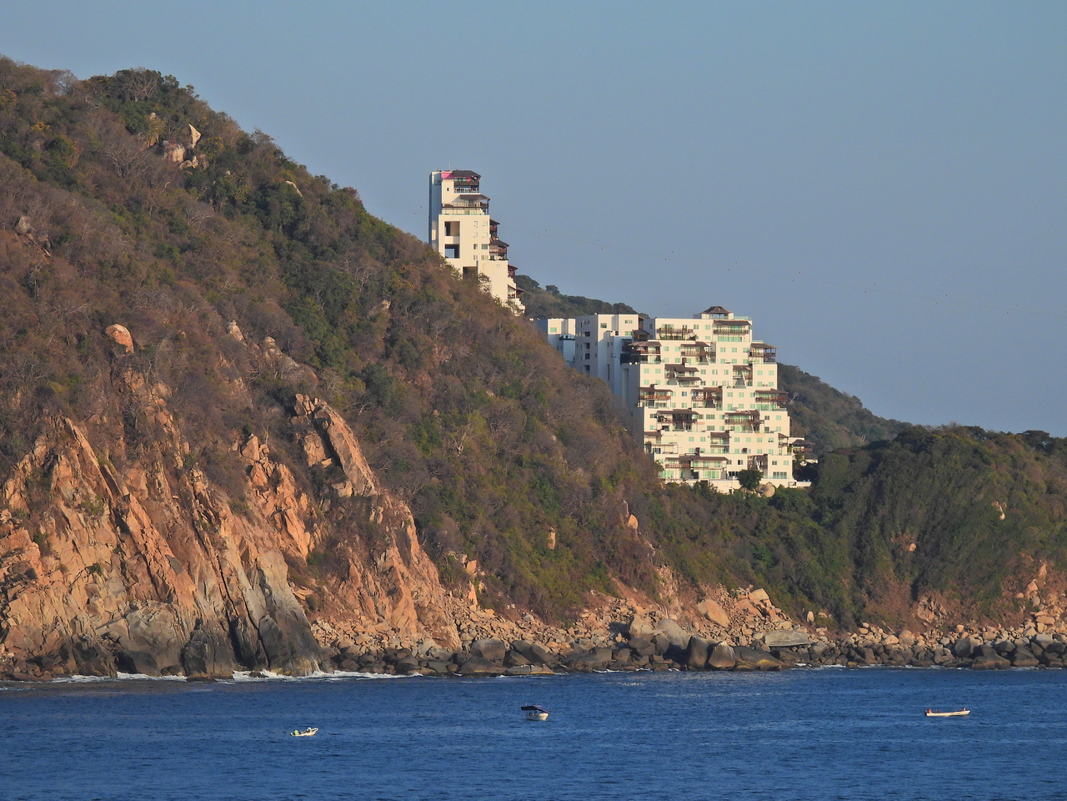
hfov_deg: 7.6
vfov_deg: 5.7
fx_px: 8014
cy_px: 400
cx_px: 534
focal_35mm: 260
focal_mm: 46.4
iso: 100
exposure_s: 1/1000
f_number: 4.5
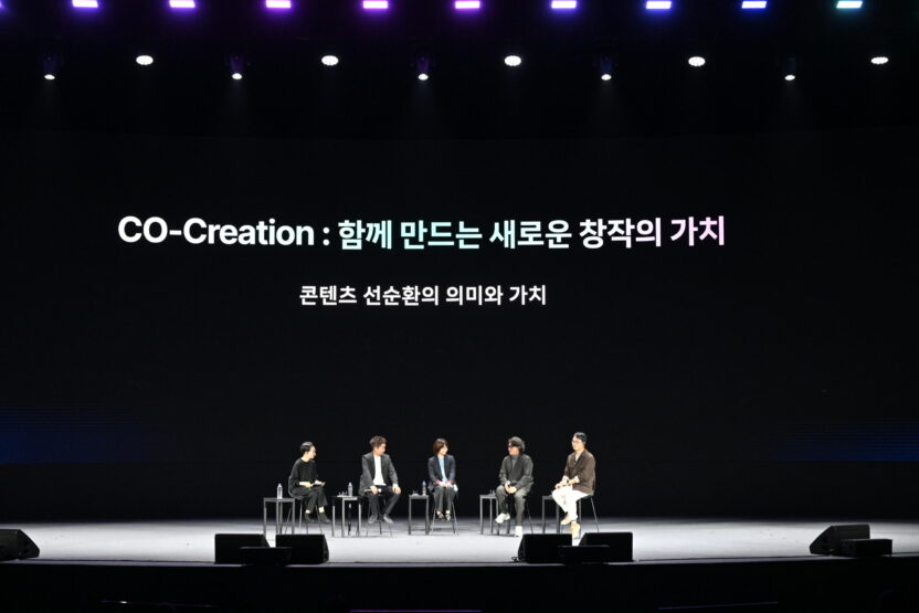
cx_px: 460
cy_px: 306
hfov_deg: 34.5
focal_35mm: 58
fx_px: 1481
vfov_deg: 23.4
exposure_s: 1/200
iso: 2500
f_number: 5
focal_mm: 58
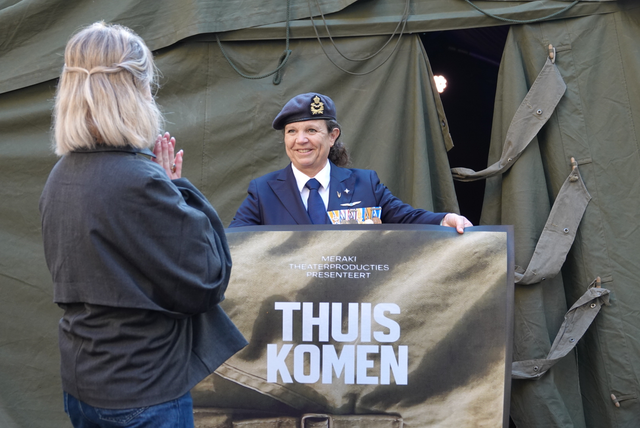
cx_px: 320
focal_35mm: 85
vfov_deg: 16.1
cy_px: 214
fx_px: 1512
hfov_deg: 23.9
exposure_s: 1/100
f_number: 3.5
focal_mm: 31.33
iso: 400
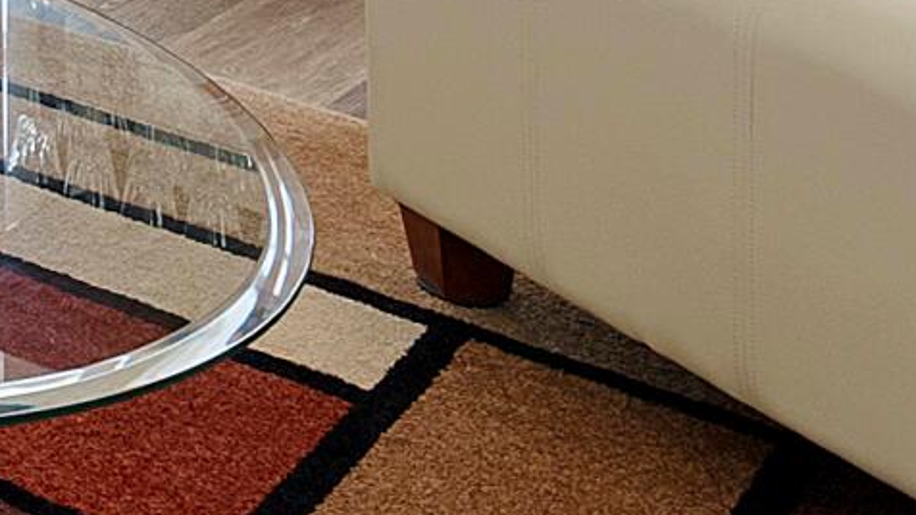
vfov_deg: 9.9
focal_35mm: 99
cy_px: -933
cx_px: -1199
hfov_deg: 14.8
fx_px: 2405
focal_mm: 15
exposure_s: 1/10
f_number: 9
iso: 640
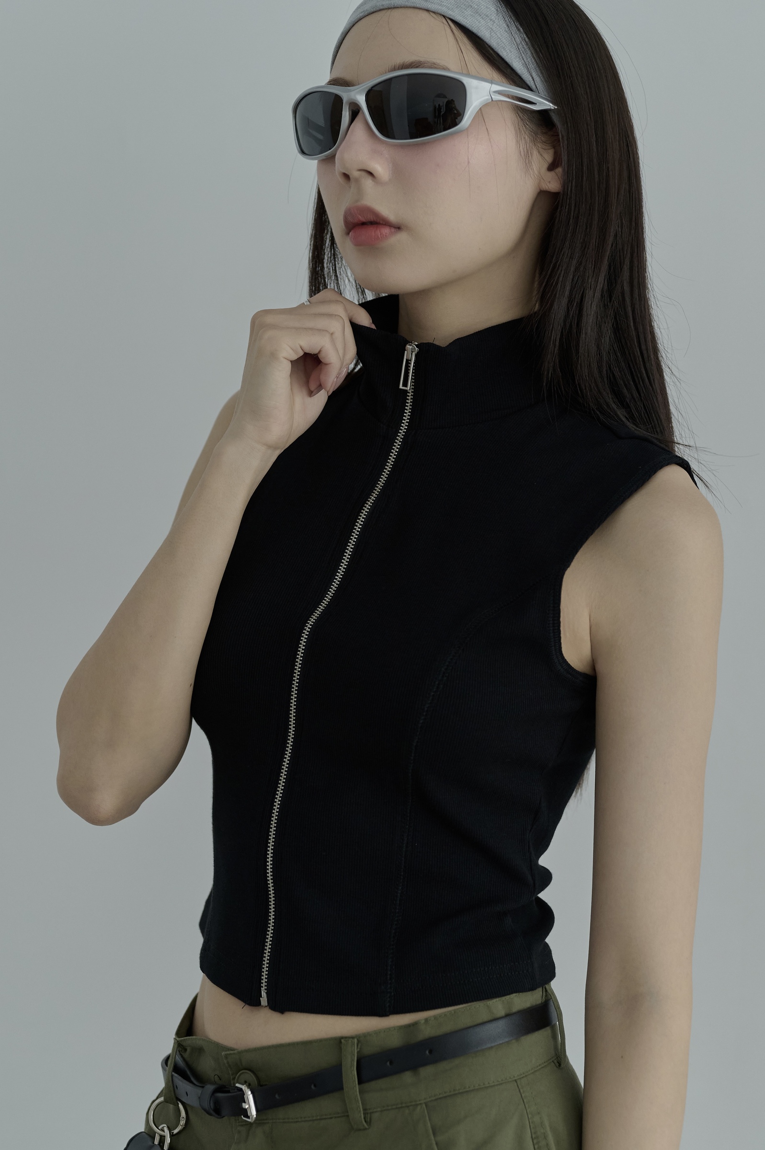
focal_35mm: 50
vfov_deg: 39.6
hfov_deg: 27.0
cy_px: 575
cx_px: 382
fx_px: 1596
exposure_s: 1/125
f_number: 3.5
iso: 800
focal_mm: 50
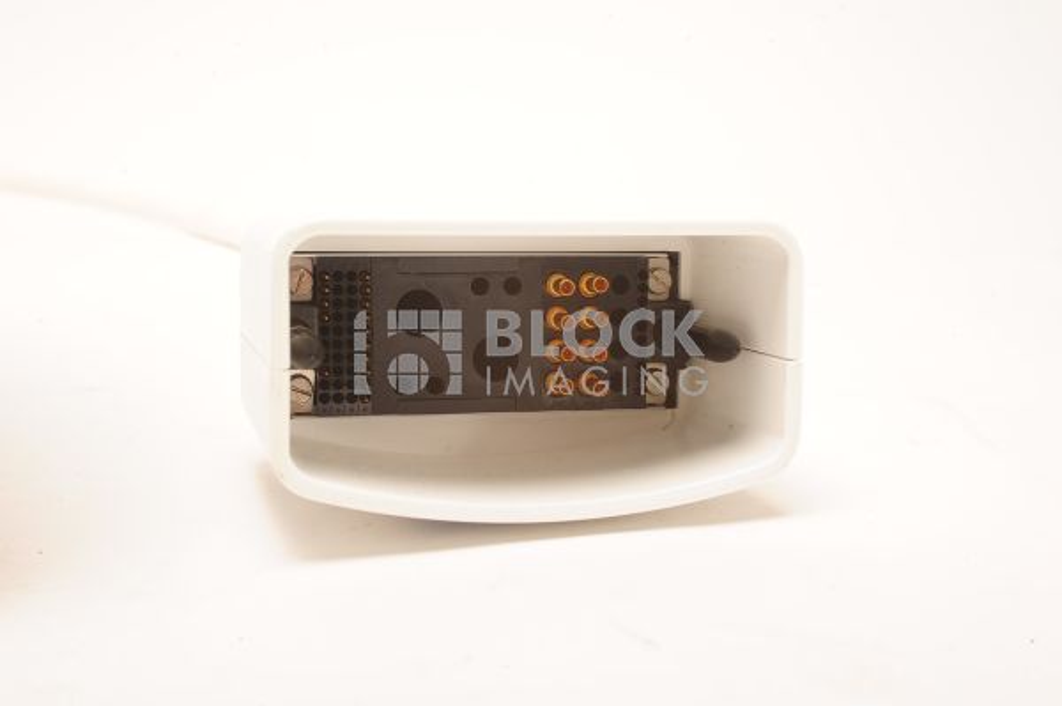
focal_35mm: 50
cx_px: 531
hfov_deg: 39.6
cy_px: 353
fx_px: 1474
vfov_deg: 26.9
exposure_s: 1/160
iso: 320
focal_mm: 50
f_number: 16
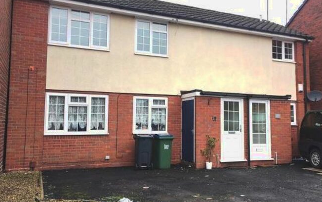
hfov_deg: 58.1
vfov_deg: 38.4
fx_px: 290
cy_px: 101
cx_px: 169
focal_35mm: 33
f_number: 2.2
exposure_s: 1/109
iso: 25
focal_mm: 4.15
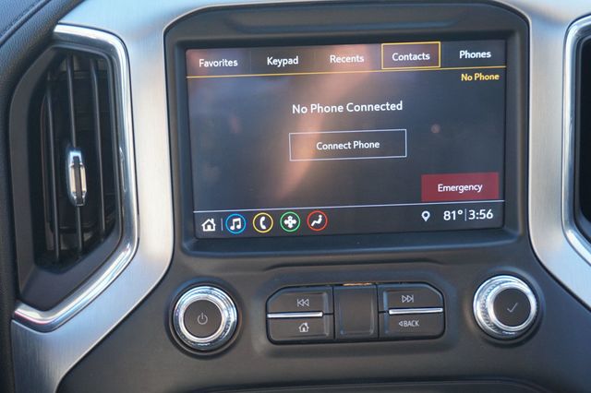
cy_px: 196
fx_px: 812
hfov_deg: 40.0
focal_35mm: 50
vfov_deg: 27.2
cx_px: 296
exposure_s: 1/60
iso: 400
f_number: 5
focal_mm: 33
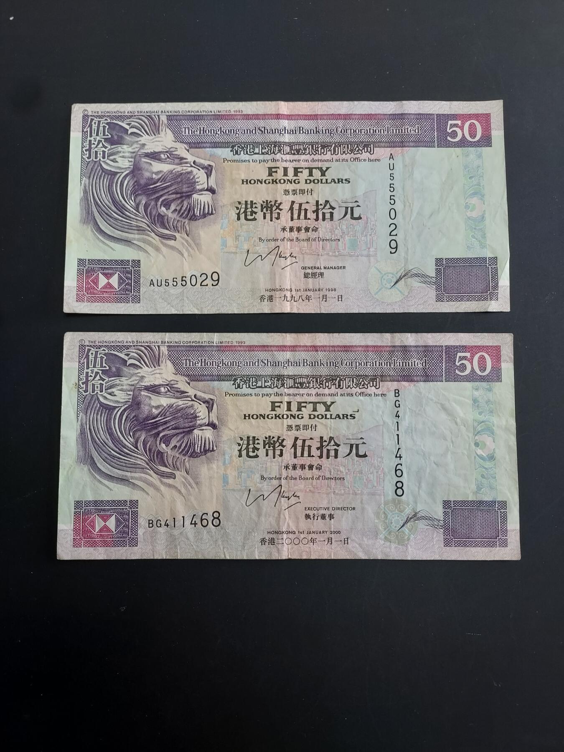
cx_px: 282
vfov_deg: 71.6
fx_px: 521
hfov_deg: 56.8
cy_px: 376
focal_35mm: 24
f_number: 1.8
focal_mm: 4.6
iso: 64
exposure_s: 1/50
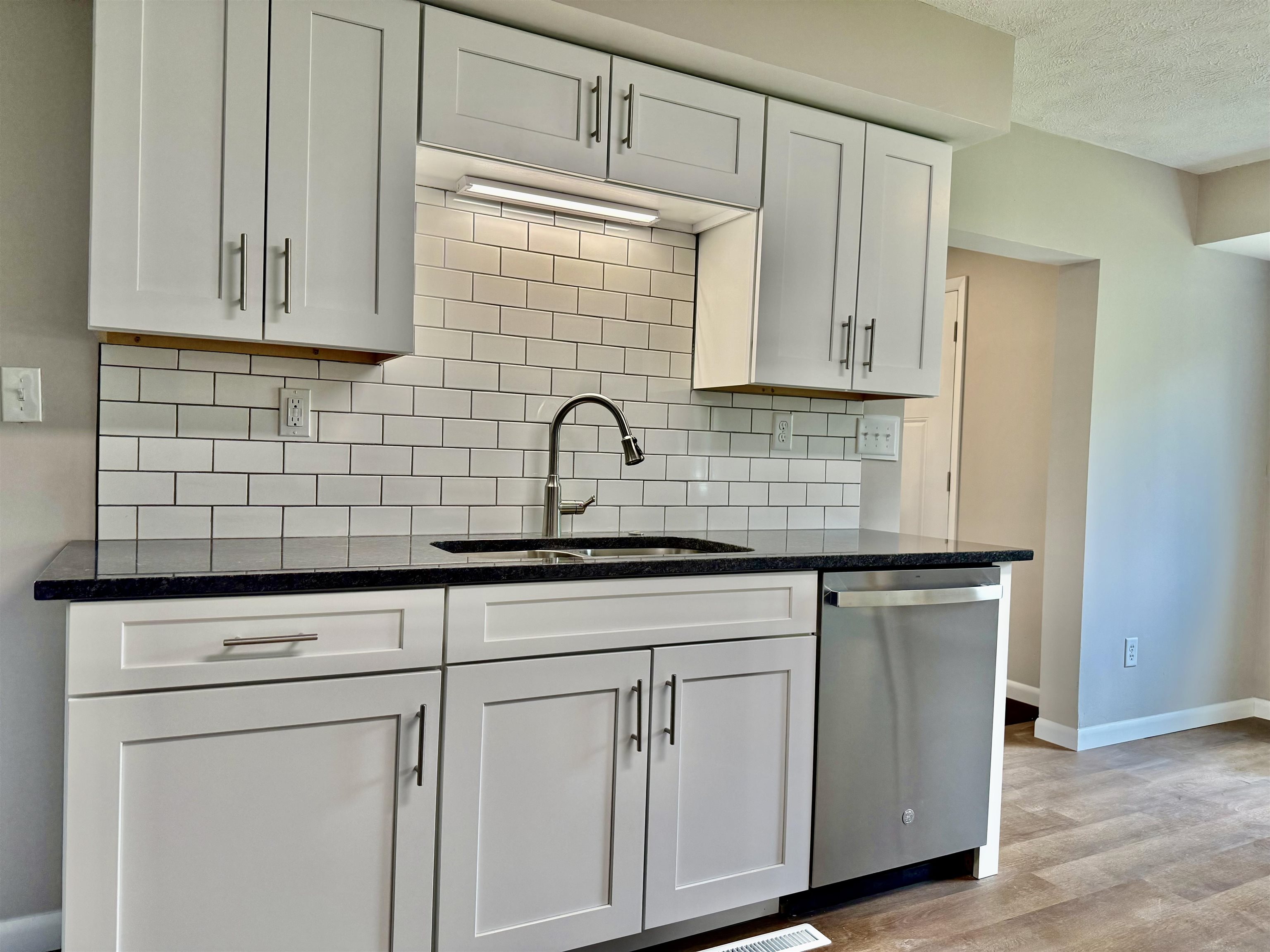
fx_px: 881
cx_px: 635
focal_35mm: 24
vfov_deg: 56.8
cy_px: 476
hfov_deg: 71.6
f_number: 1.78
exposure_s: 1/227
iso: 160
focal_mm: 6.76
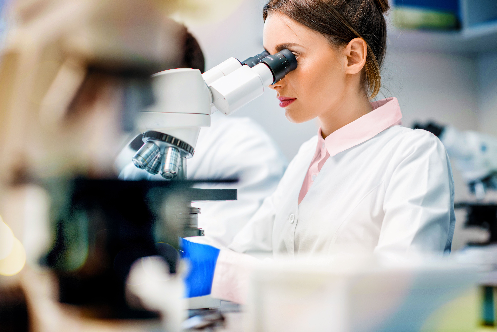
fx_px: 1174
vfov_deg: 16.1
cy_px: 166
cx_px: 248
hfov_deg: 23.9
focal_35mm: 85
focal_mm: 85
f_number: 2.2
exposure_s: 1/200
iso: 160
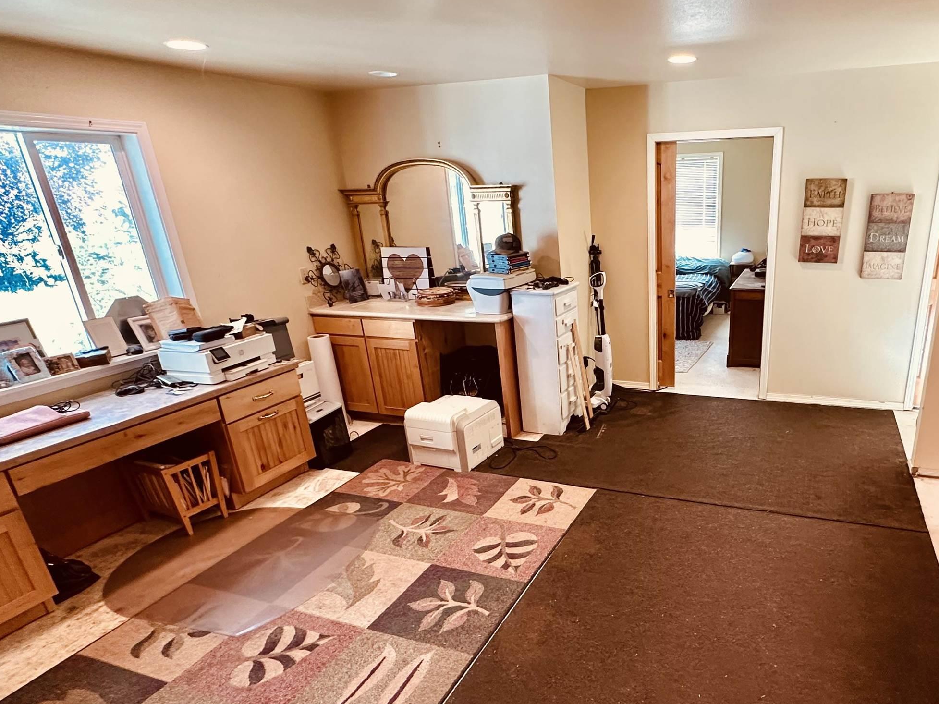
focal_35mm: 22
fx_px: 597
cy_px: 410
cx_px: 626
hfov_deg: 74.0
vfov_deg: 60.7
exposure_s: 1/60
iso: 320
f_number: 2.2
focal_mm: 2.22
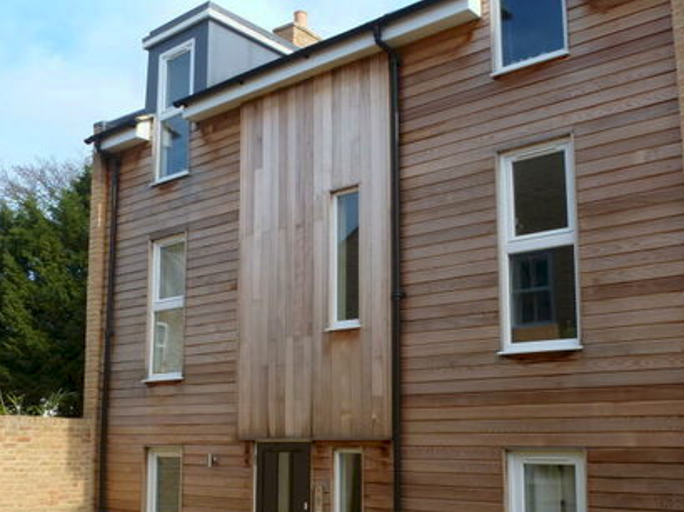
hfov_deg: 45.7
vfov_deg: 34.9
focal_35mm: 41
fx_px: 810
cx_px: 304
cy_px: 318
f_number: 4
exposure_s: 1/320
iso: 100
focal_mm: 4.3
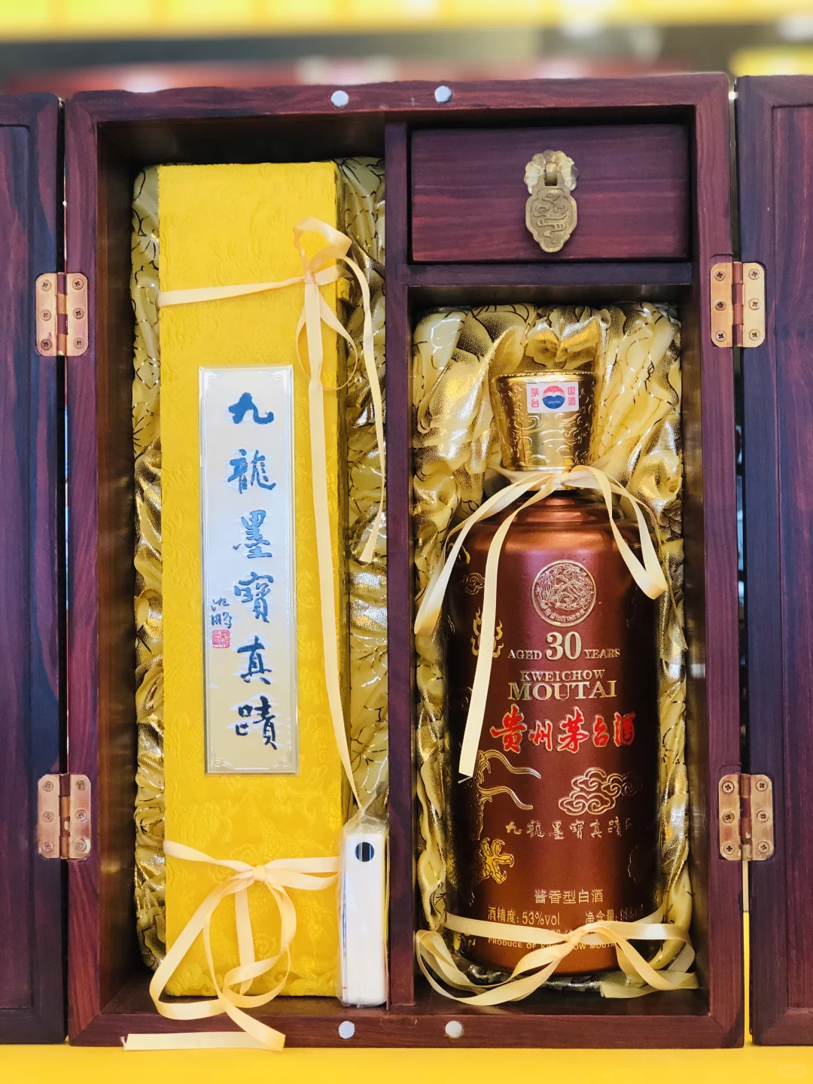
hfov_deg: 25.7
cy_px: 542
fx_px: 1785
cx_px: 406
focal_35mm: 57
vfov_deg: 33.8
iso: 80
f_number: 2.8
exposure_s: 1/33
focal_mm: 6.6
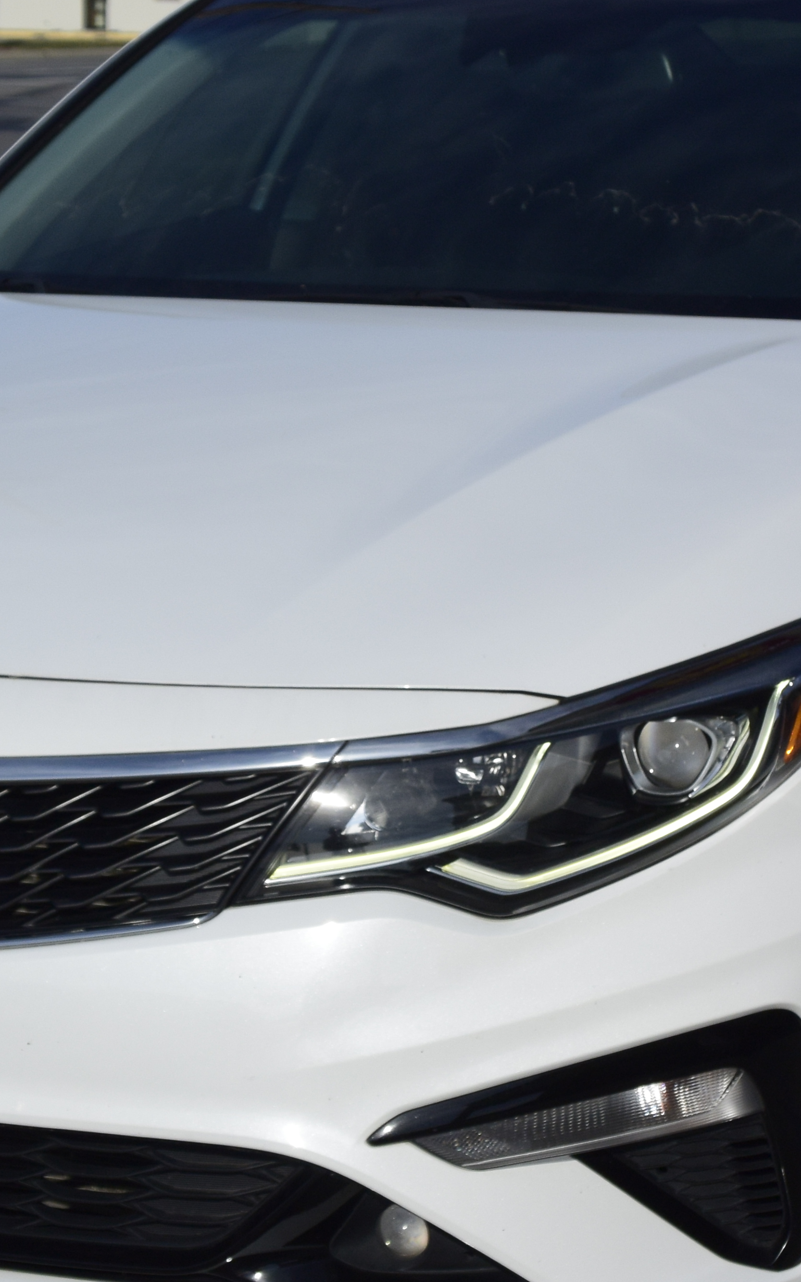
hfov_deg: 11.9
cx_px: 438
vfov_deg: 18.9
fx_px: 3842
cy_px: 687
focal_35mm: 110
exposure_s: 1/1600
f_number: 5.6
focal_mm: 20.6
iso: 160
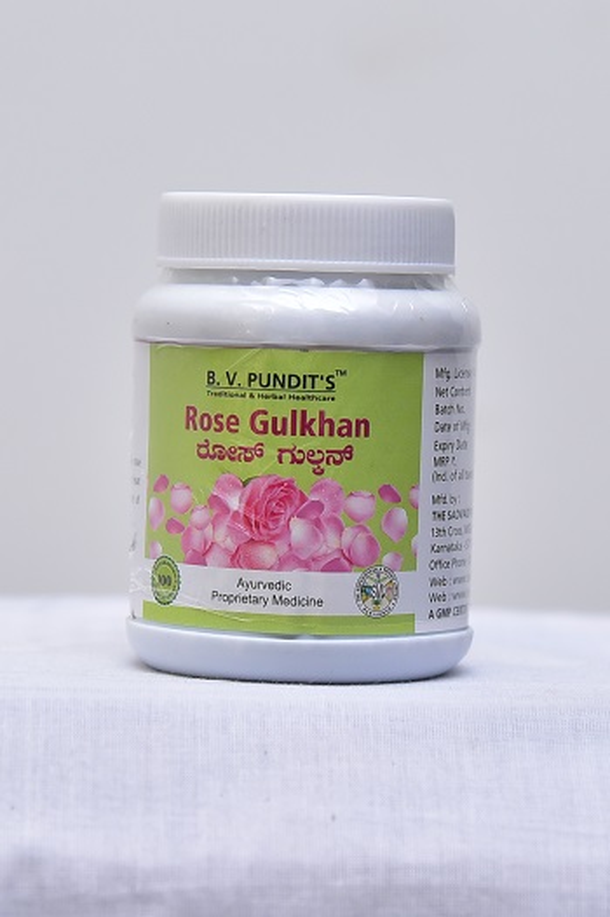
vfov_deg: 30.5
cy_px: 458
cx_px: 305
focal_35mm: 66
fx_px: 1680
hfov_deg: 20.6
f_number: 4
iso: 1250
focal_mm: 66
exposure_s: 1/125
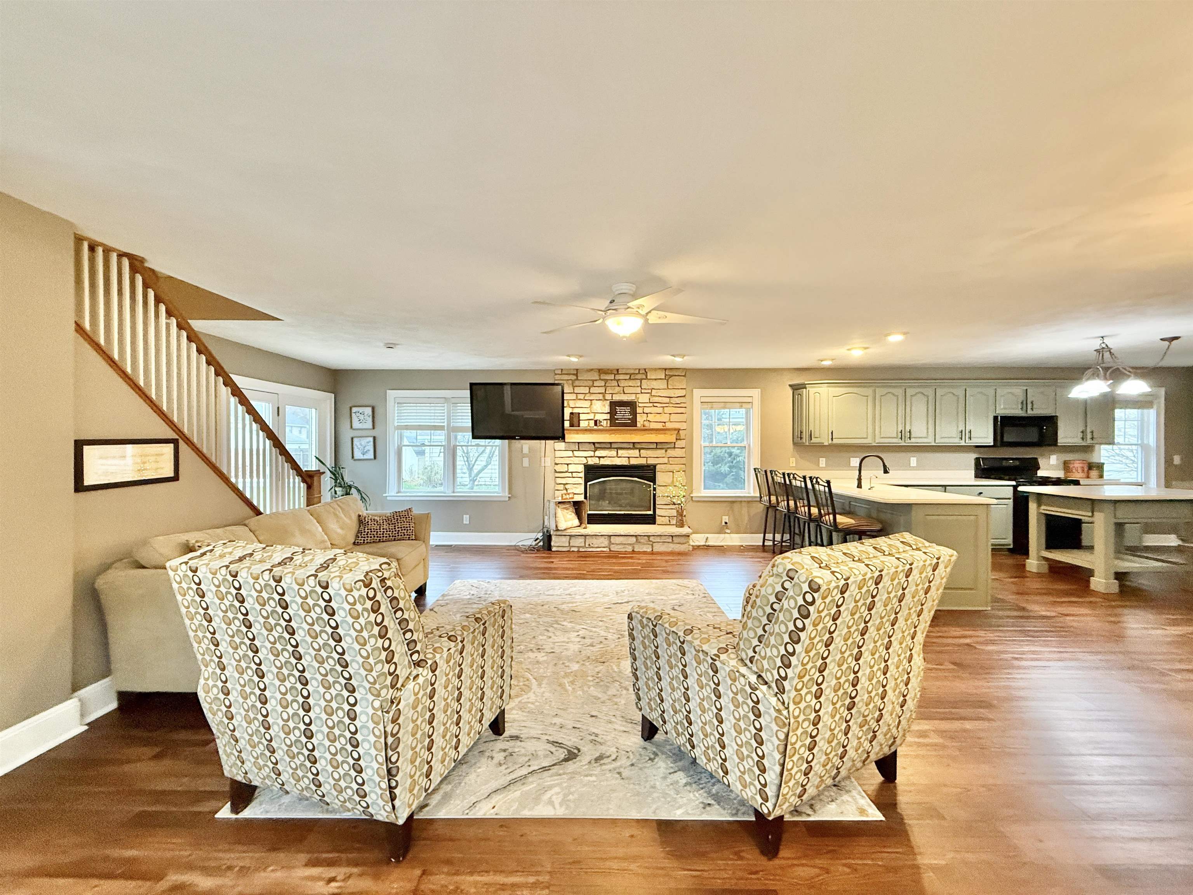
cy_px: 448
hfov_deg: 102.1
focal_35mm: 14
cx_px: 596
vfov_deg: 85.7
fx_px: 482
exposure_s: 1/60
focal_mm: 2.22
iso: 400
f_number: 2.2
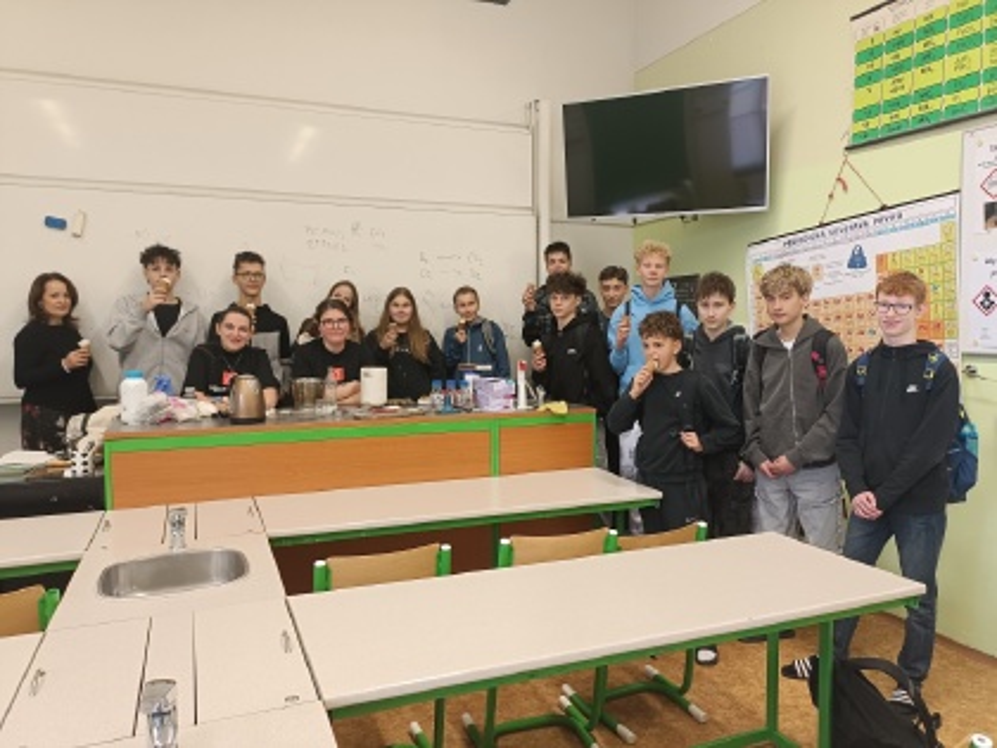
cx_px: 498
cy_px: 374
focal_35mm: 25
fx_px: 720
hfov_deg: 69.4
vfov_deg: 54.9
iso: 741
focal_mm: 4.74
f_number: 1.79
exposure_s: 1/50
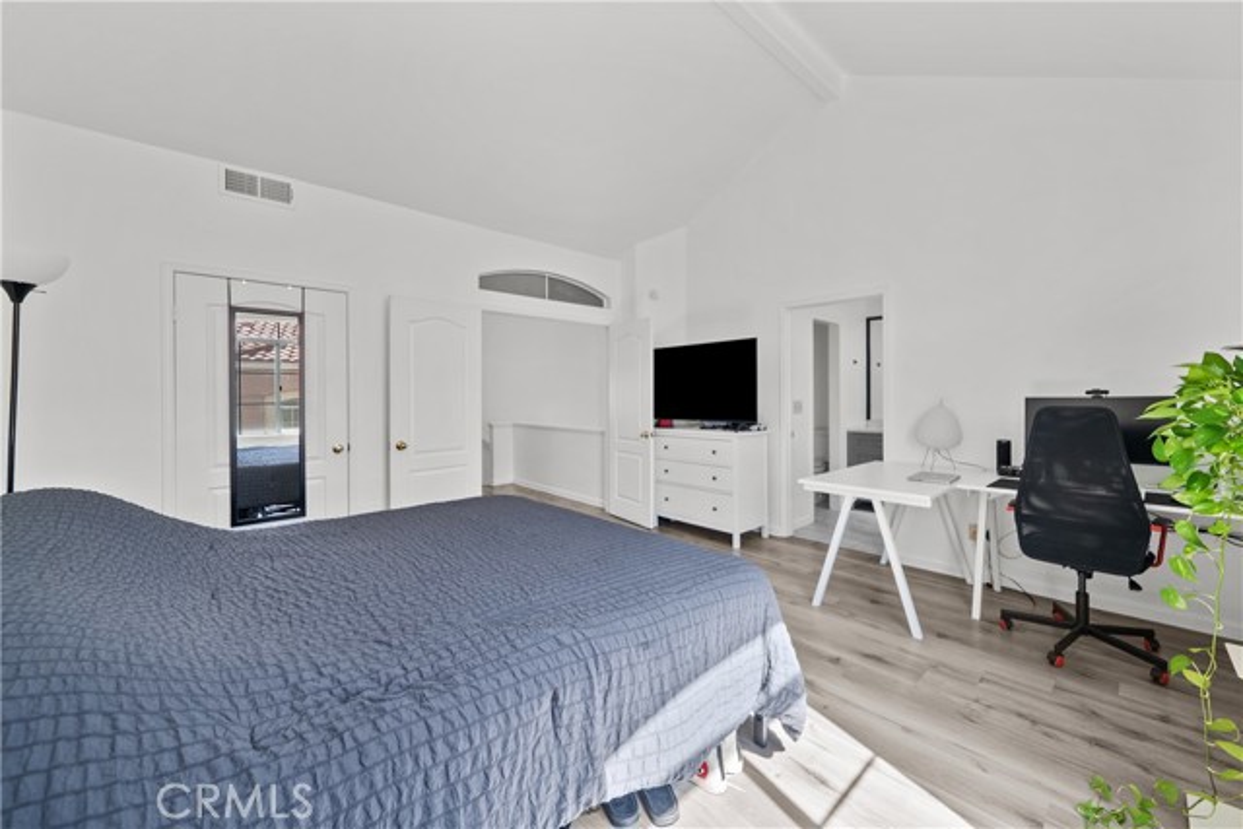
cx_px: 622
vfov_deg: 85.5
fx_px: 449
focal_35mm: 13
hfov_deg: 108.3
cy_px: 414
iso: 160
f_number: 9
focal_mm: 13
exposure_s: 1/10
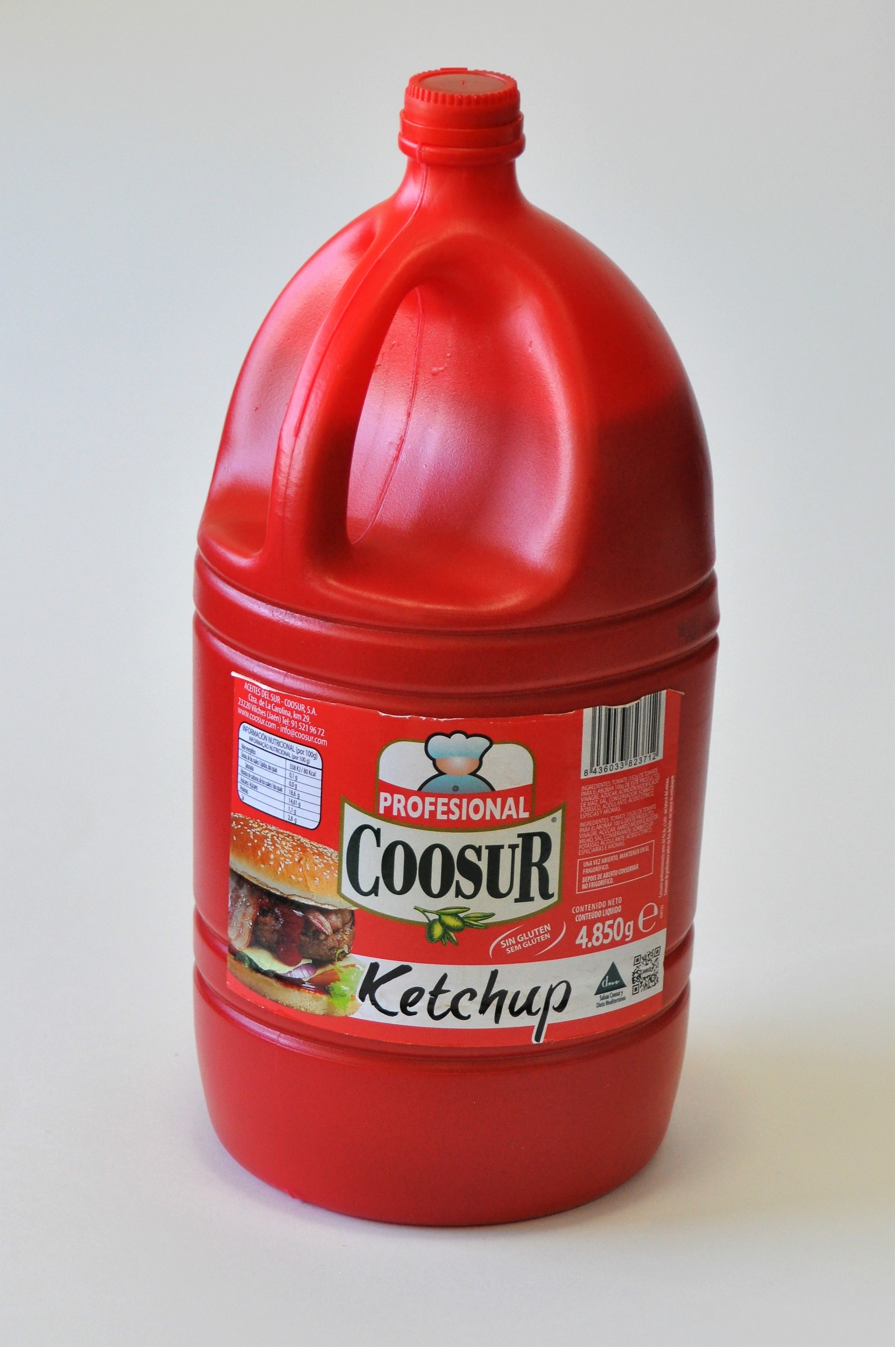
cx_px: 448
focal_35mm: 105
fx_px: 3925
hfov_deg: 13.0
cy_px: 674
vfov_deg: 19.5
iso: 800
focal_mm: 70
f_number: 5
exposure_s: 1/180
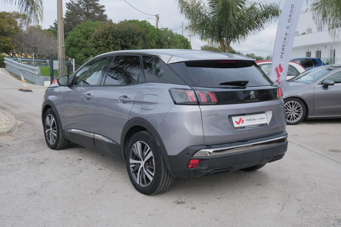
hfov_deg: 47.4
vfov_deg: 32.6
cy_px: 114
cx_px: 170
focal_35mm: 41
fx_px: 388
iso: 500
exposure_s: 1/125
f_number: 9
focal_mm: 27.1
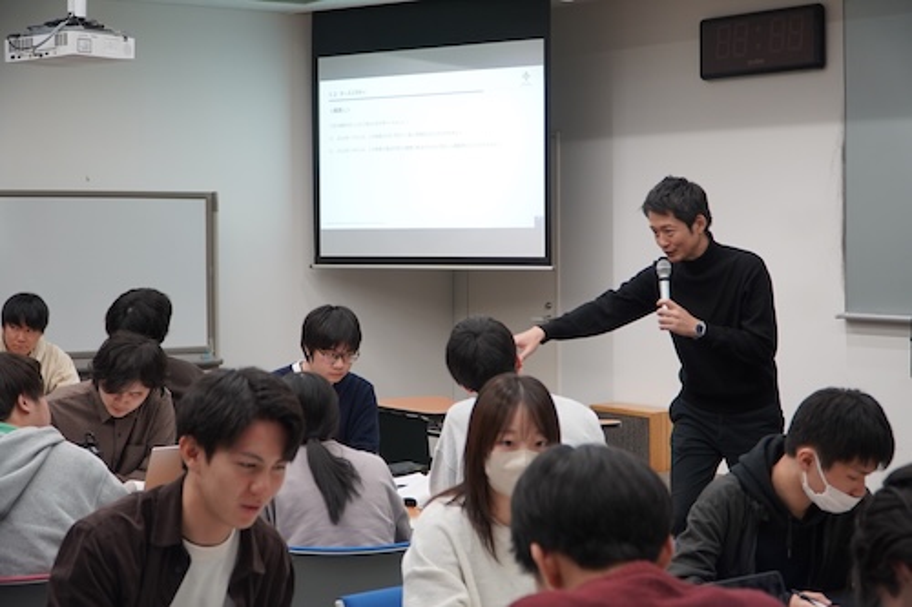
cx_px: 456
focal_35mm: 55
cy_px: 304
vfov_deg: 24.6
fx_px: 1393
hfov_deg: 36.3
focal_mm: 37
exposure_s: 1/160
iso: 640
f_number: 4
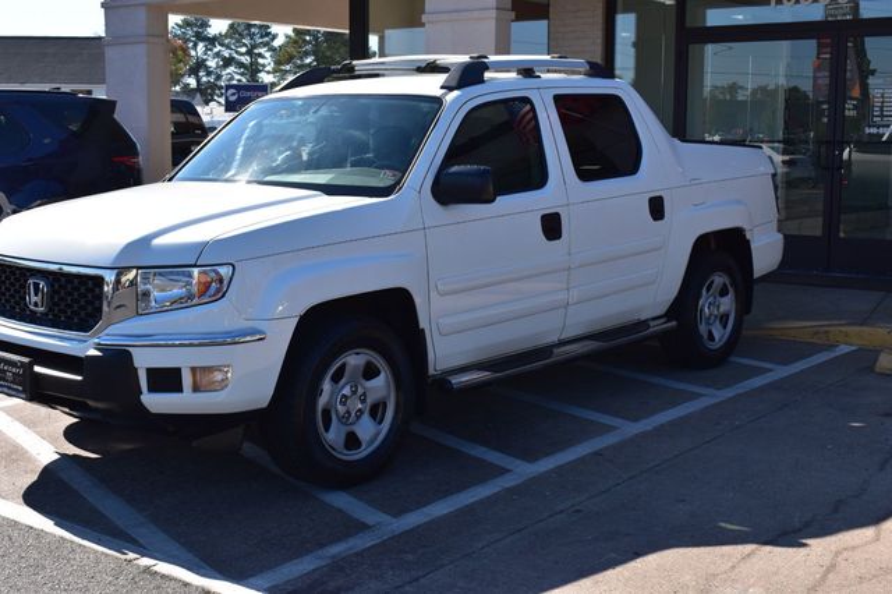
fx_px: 1189
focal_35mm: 48
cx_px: 446
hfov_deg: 41.1
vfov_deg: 28.0
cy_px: 297
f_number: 11
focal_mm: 32
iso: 400
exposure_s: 1/400
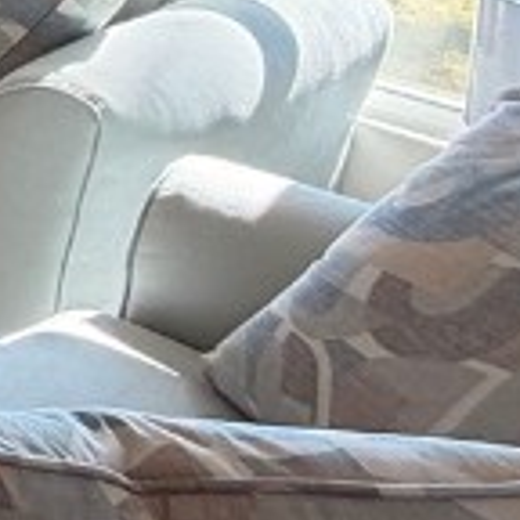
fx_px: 1496
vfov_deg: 16.9
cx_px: -1130
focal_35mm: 88
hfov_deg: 10.7
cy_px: -365
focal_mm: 2.22
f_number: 2.2
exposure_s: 1/120
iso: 160
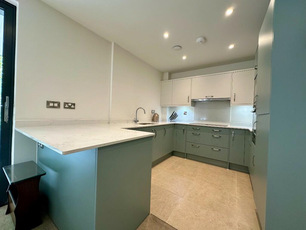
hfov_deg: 102.1
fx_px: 124
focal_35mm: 14
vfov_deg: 85.7
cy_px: 115
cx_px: 153
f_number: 2.2
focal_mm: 2.22
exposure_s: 1/100
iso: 160
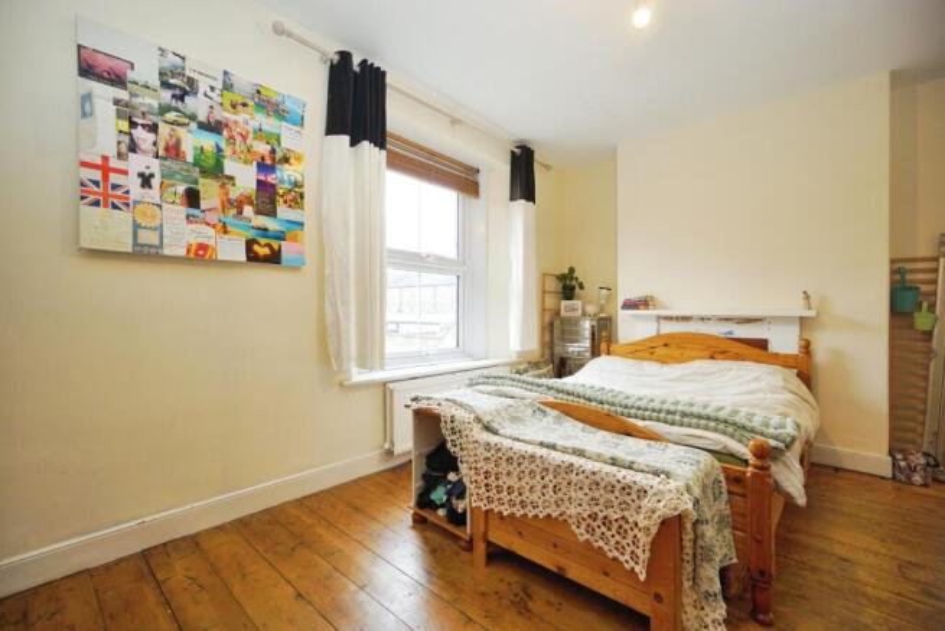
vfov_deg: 77.4
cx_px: 472
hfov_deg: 100.4
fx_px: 394
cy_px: 316
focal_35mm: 15
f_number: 4
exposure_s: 1/100
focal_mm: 10
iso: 250
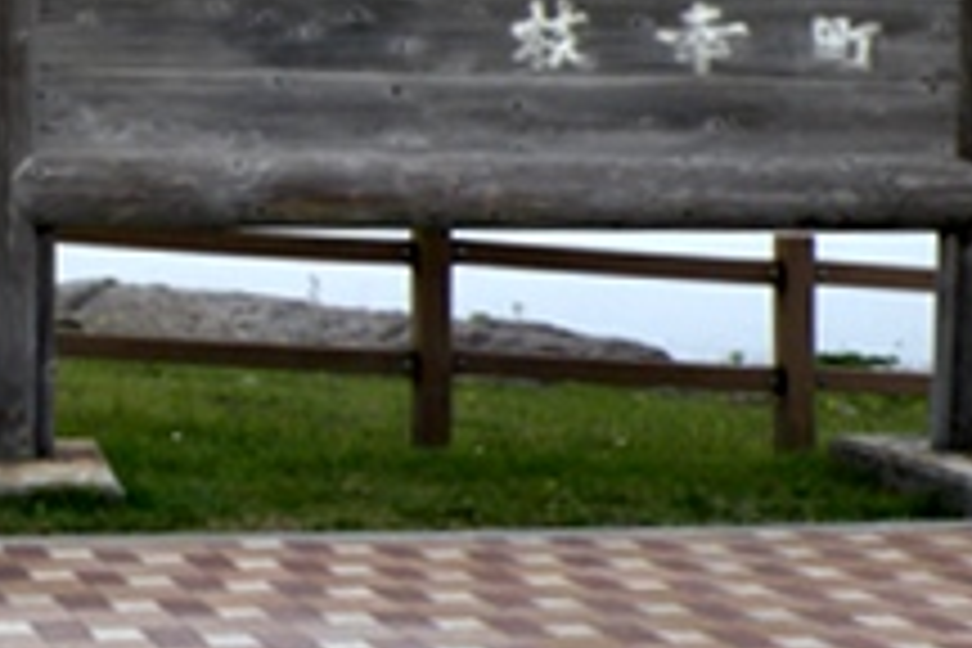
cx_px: 45
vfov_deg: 17.4
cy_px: 184
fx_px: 2106
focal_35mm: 78
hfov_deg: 25.0
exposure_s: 1/261
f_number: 7.1
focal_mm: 4.7
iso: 64
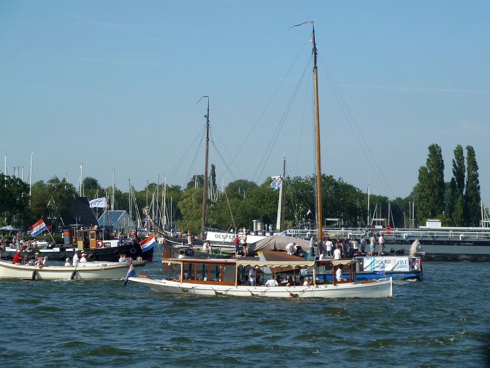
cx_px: 245
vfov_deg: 14.2
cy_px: 184
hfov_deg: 18.9
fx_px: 1472
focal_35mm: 104
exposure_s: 1/500
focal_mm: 17
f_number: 4.3
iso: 80
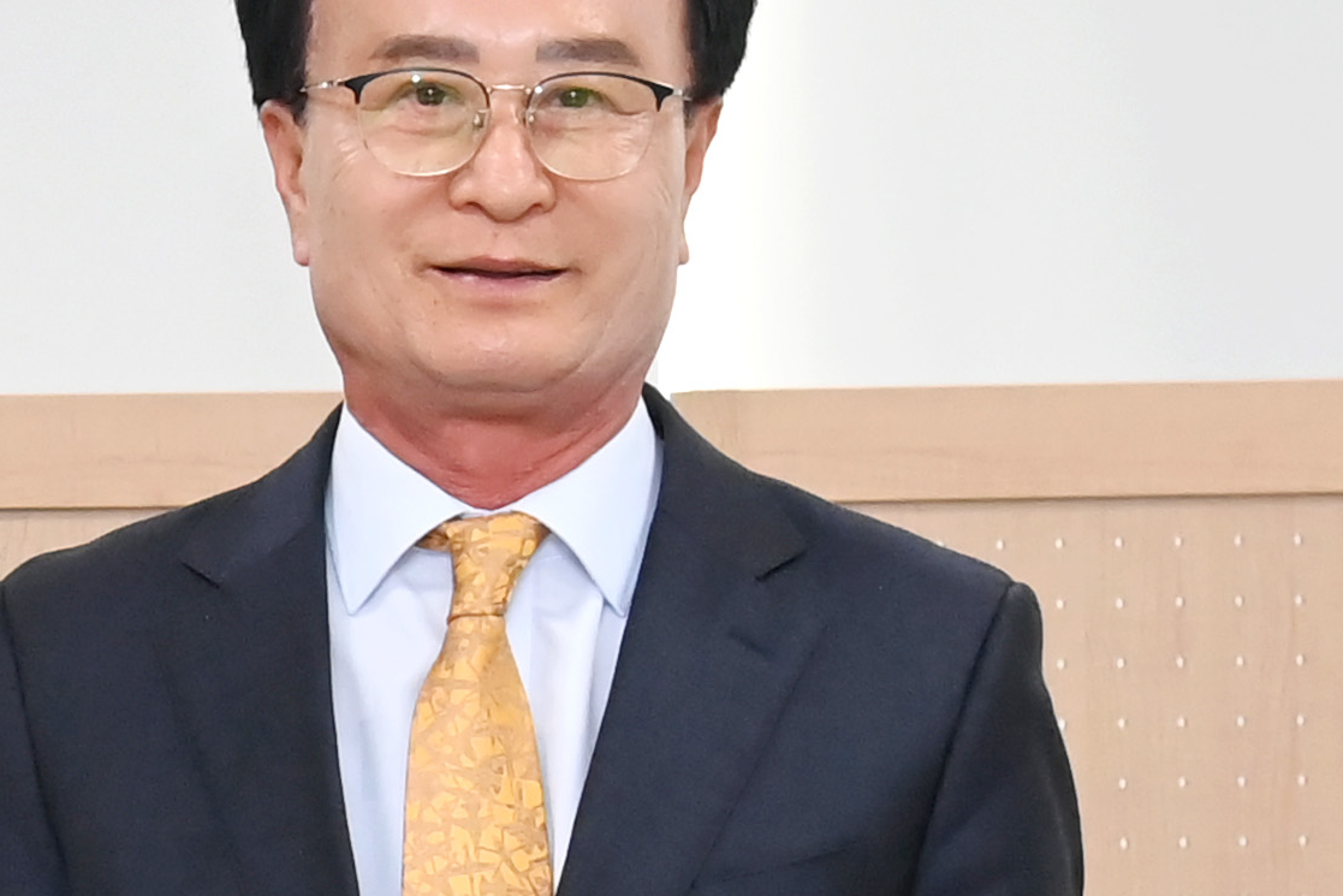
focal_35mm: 324
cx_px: -1258
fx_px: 12088
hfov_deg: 6.2
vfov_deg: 4.2
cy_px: 641
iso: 3200
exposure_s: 1/250
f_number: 7.1
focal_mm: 65
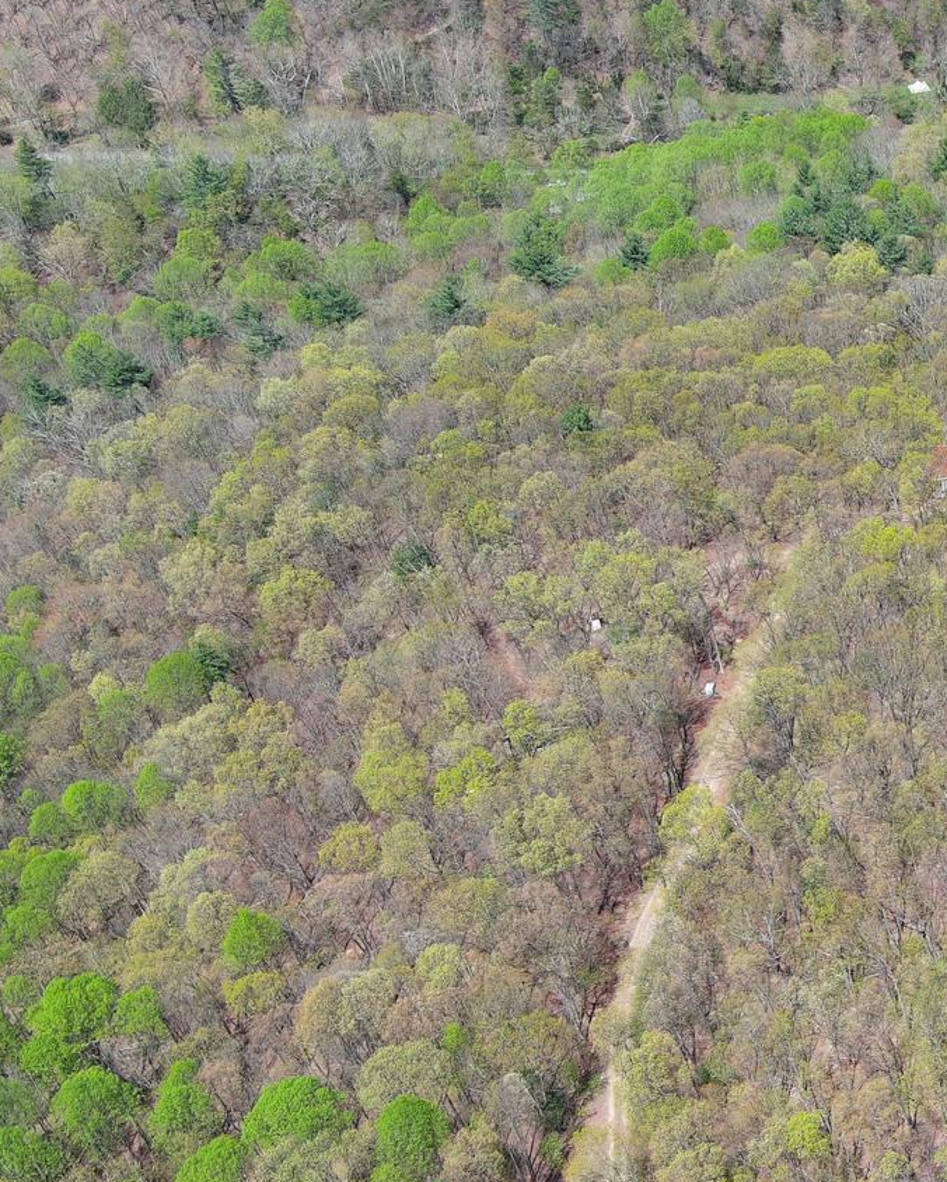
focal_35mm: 66
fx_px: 2311
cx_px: 1378
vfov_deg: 28.6
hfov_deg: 20.2
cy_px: 722
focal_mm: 10.57
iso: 100
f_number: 2.8
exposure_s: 1/829
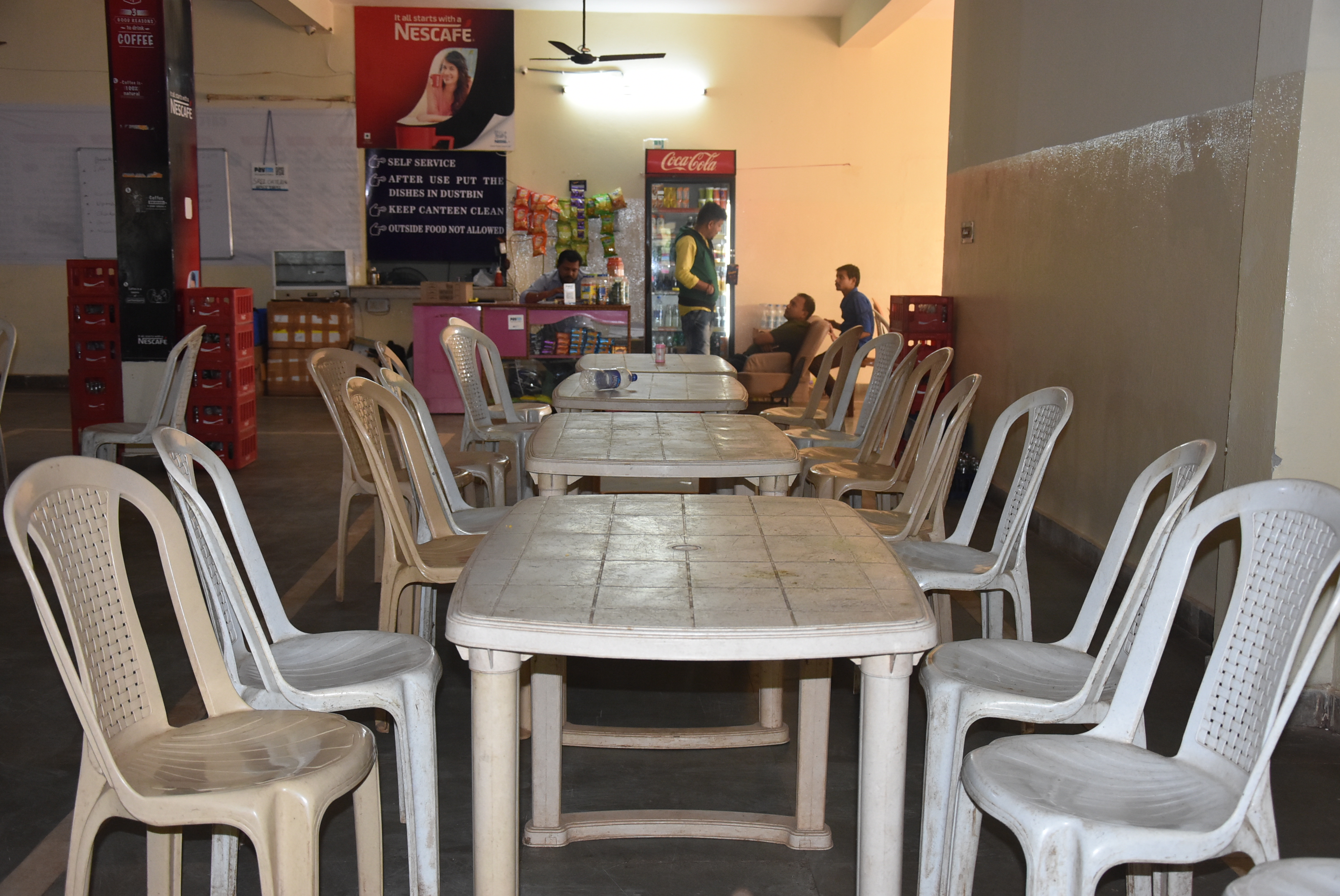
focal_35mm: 39
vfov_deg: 34.3
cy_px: 448
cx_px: 670
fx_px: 1453
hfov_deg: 49.5
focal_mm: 26
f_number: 4
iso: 1400
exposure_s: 1/60
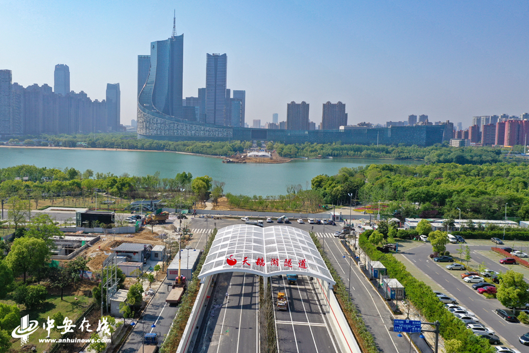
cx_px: 264
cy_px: 176
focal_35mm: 28
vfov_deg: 46.4
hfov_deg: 65.5
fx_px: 411
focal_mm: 10.26
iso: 100
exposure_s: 1/400
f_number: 6.3
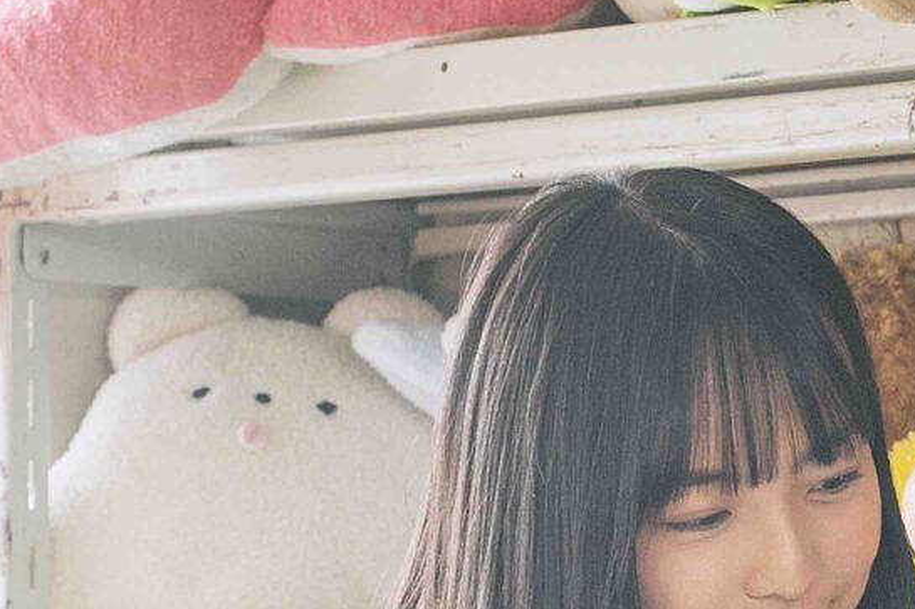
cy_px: 1004
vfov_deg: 5.8
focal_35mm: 235
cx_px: 1236
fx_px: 5971
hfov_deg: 8.6
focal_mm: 64
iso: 800
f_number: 6.3
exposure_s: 1/60
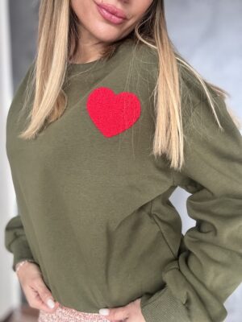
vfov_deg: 60.0
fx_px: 280
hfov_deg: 46.8
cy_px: 161
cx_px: 121
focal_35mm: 30
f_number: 1.9
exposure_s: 1/33
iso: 400
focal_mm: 2.69
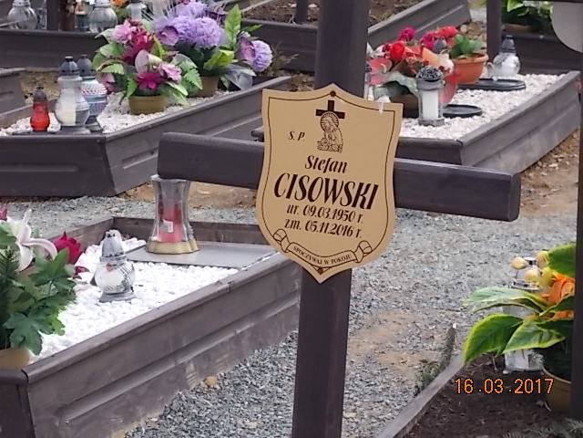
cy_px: 219
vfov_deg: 11.4
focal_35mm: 130
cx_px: 292
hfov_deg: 15.2
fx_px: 2189
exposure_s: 1/100
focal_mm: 23
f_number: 6.5
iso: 80
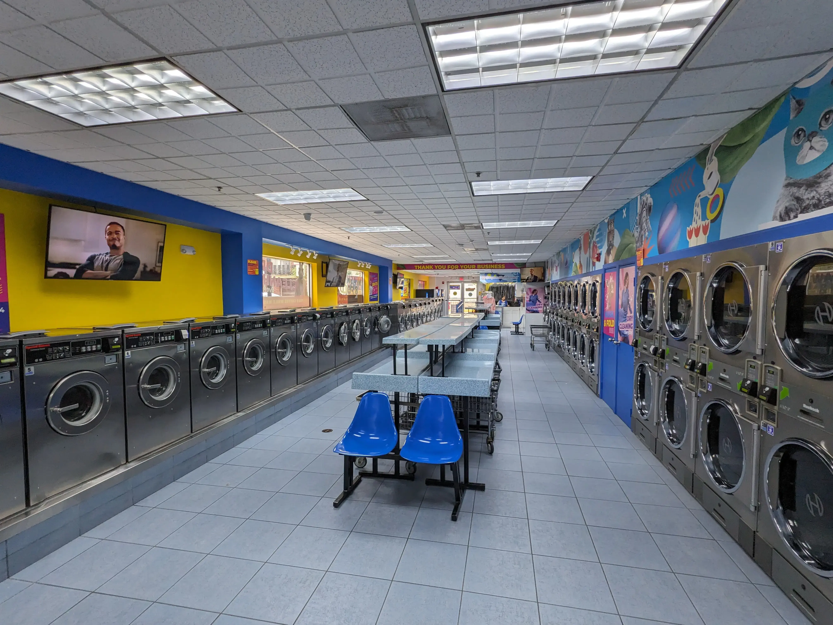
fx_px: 385
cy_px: 312
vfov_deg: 78.1
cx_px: 416
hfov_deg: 94.5
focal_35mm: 16
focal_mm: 2.22
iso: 51
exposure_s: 1/120
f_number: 2.2
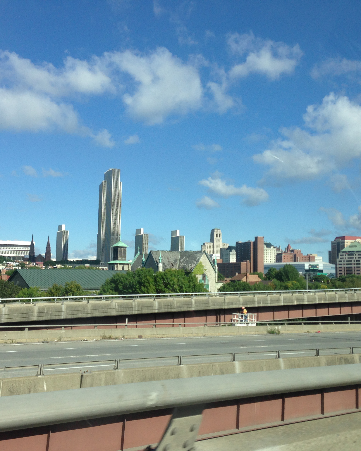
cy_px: 226
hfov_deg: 34.9
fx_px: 574
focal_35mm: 43
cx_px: 168
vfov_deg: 42.9
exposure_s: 1/1427
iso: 50
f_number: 2.4
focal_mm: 4.13
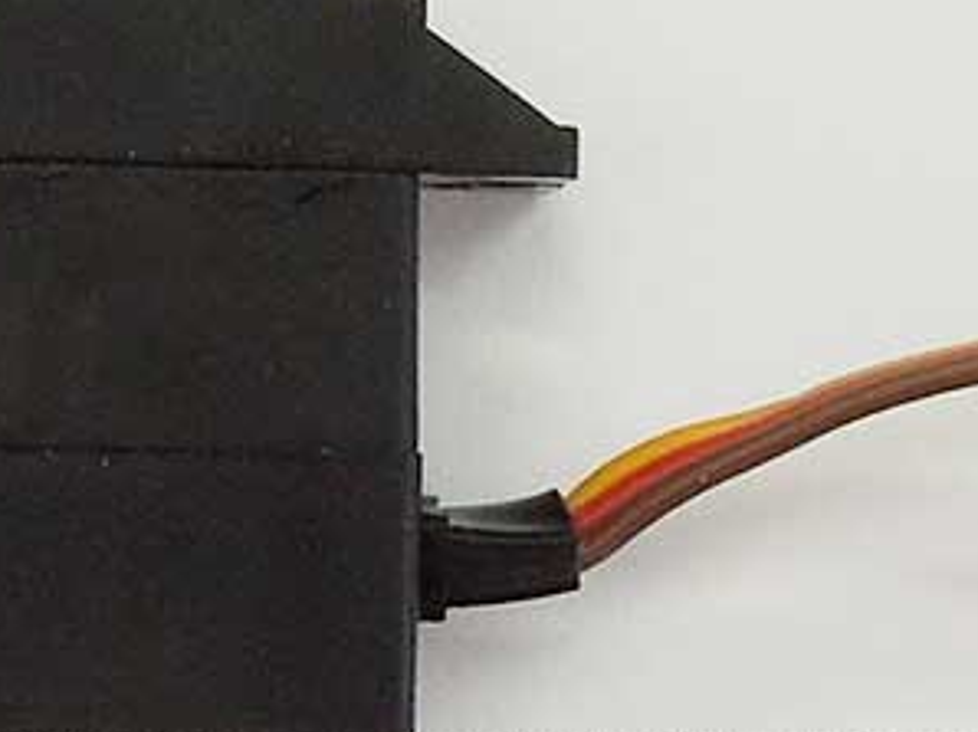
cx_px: 59
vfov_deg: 12.8
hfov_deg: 16.7
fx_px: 3275
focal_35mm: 116
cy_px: 335
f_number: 4.2
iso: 100
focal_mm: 9.8
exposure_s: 1/125
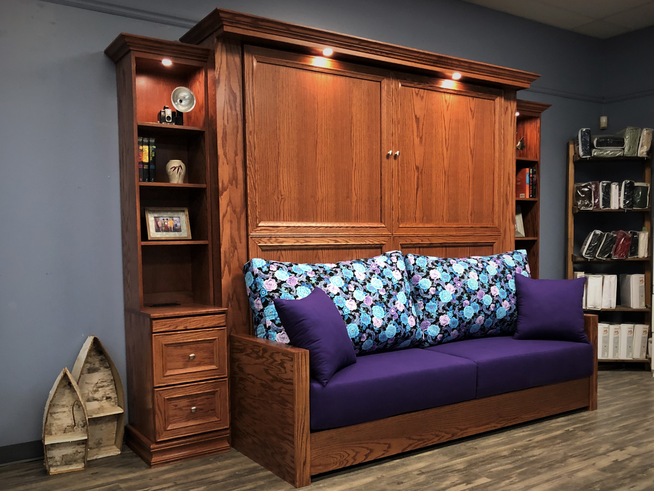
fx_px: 529
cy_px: 246
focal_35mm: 28
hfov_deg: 63.4
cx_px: 327
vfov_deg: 49.7
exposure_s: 1/15
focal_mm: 3.99
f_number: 1.8
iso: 100
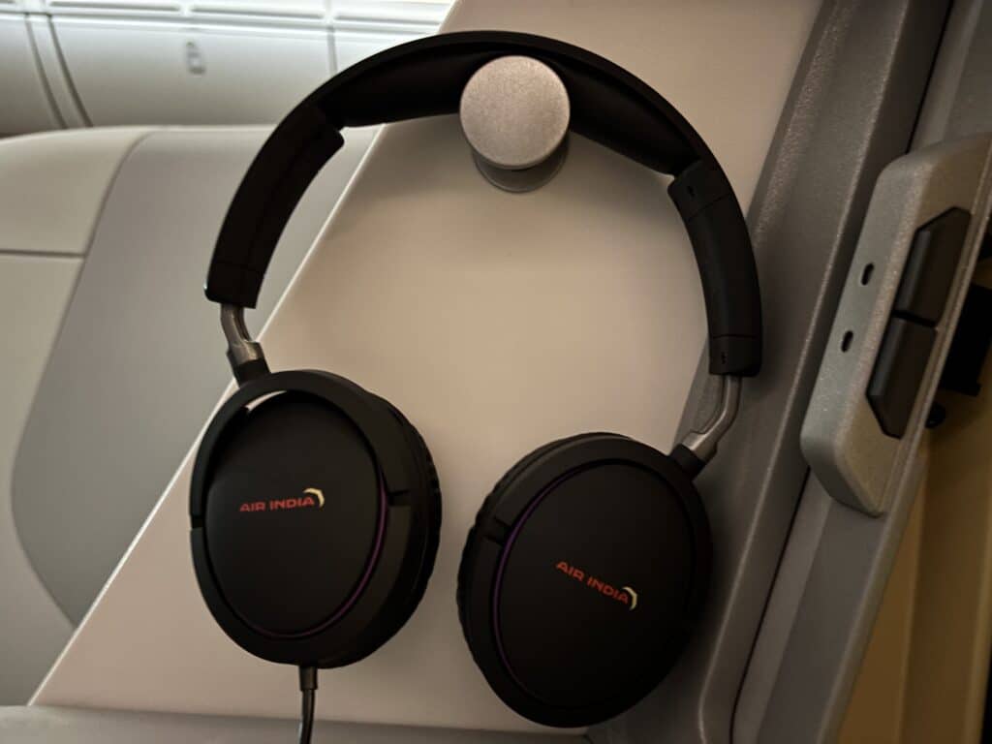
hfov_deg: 67.3
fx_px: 745
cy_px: 372
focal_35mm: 26
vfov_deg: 53.1
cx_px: 496
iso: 800
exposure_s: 1/9
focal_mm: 5.96
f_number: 1.6
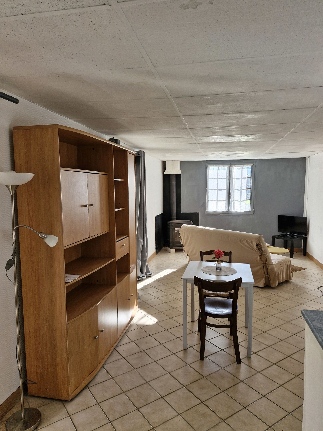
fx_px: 286
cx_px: 162
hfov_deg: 58.9
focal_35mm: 23
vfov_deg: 73.9
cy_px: 216
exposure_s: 1/180
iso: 80
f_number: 1.8
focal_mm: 5.54
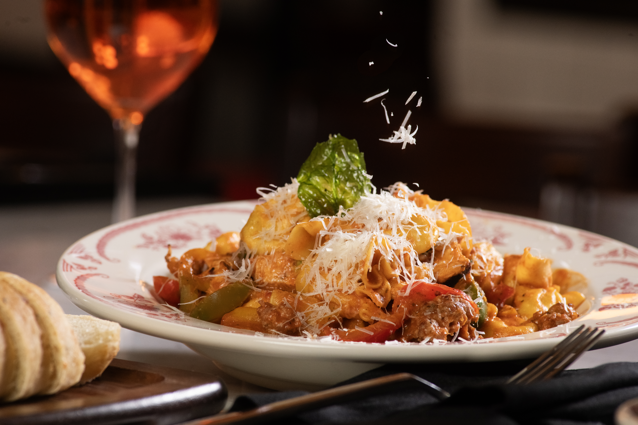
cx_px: 319
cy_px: 212
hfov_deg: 11.4
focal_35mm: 180
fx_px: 3190
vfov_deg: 7.6
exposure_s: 1/250
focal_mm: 180
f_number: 5.6
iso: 1250
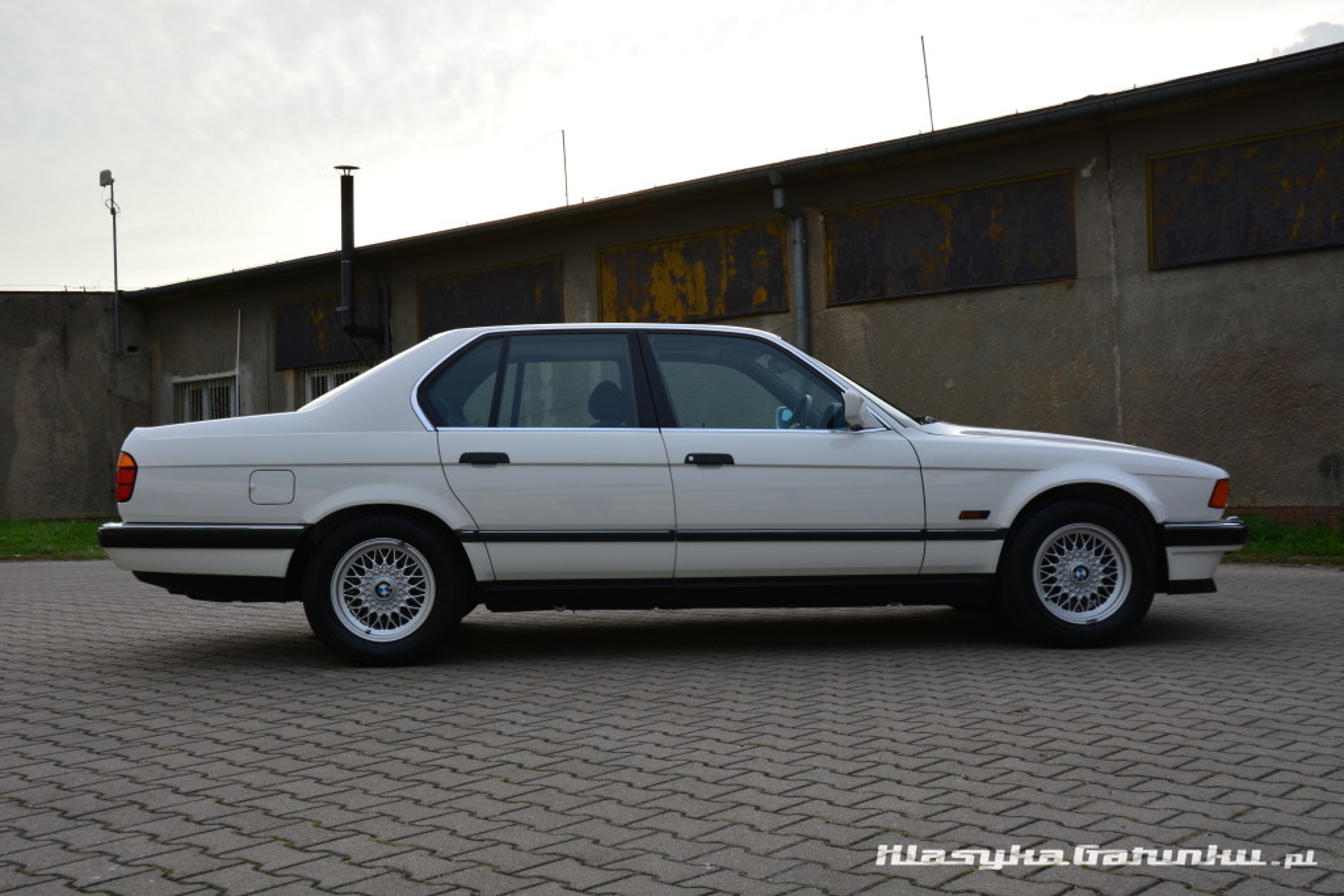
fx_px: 1456
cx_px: 672
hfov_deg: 49.5
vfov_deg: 34.2
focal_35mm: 39
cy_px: 448
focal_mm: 26
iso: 200
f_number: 10
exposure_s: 1/80
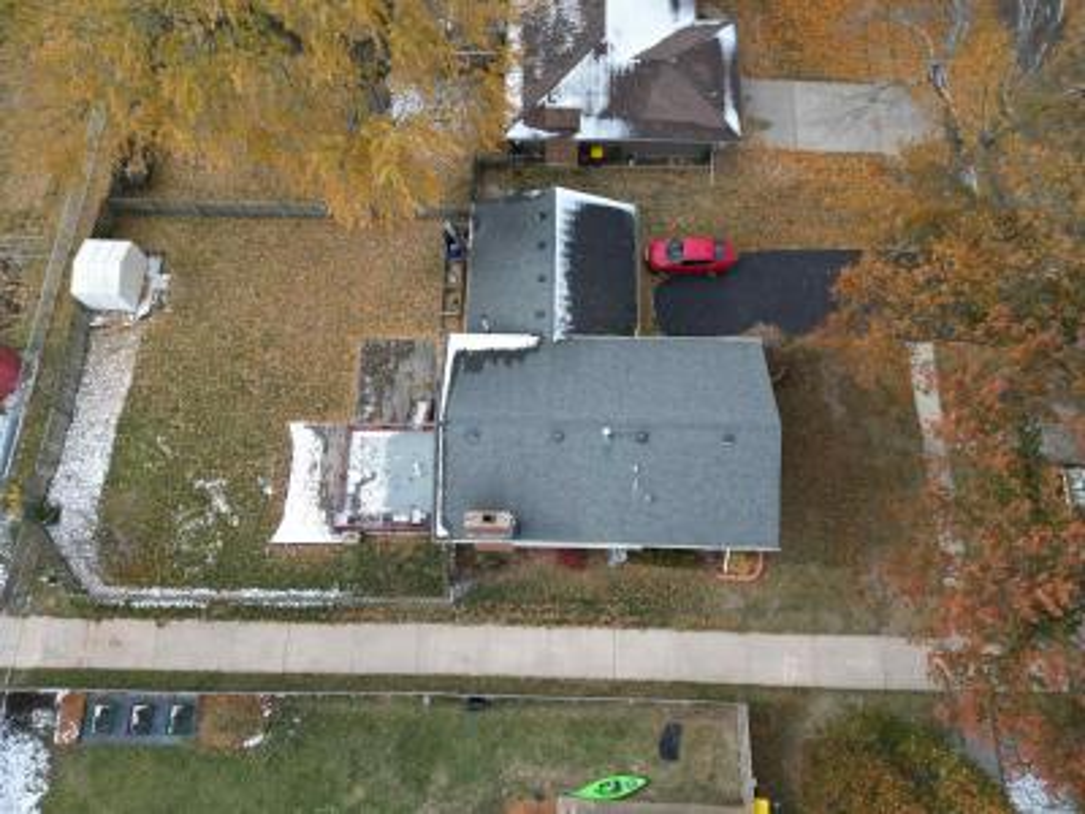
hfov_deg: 71.6
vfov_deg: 56.8
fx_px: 752
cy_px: 407
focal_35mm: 24
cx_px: 542
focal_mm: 6.72
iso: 110
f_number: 1.7
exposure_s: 1/725
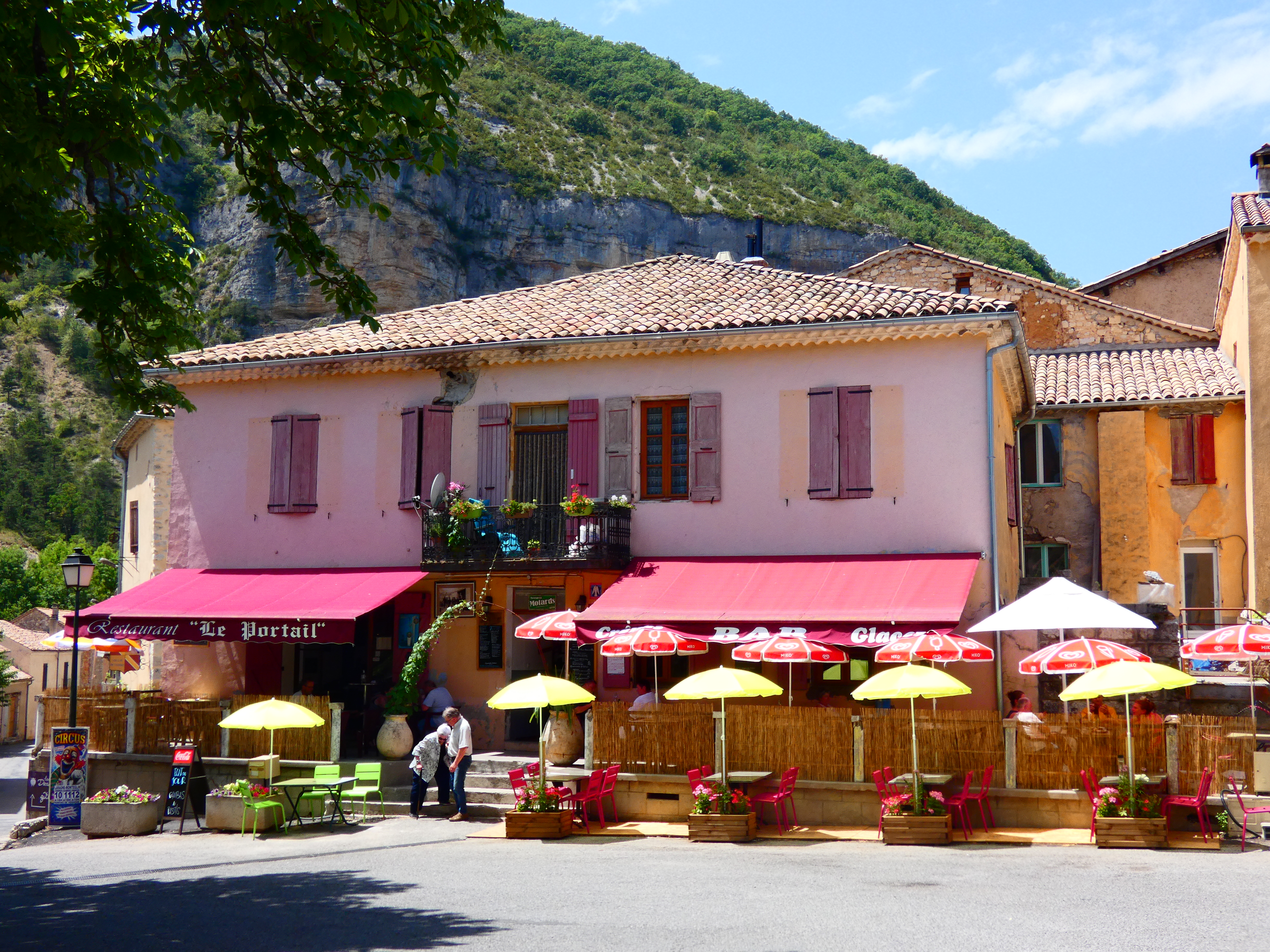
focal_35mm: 41
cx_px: 635
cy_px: 476
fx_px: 1504
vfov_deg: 35.1
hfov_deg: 45.8
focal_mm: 7.3
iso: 80
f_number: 4.5
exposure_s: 1/400
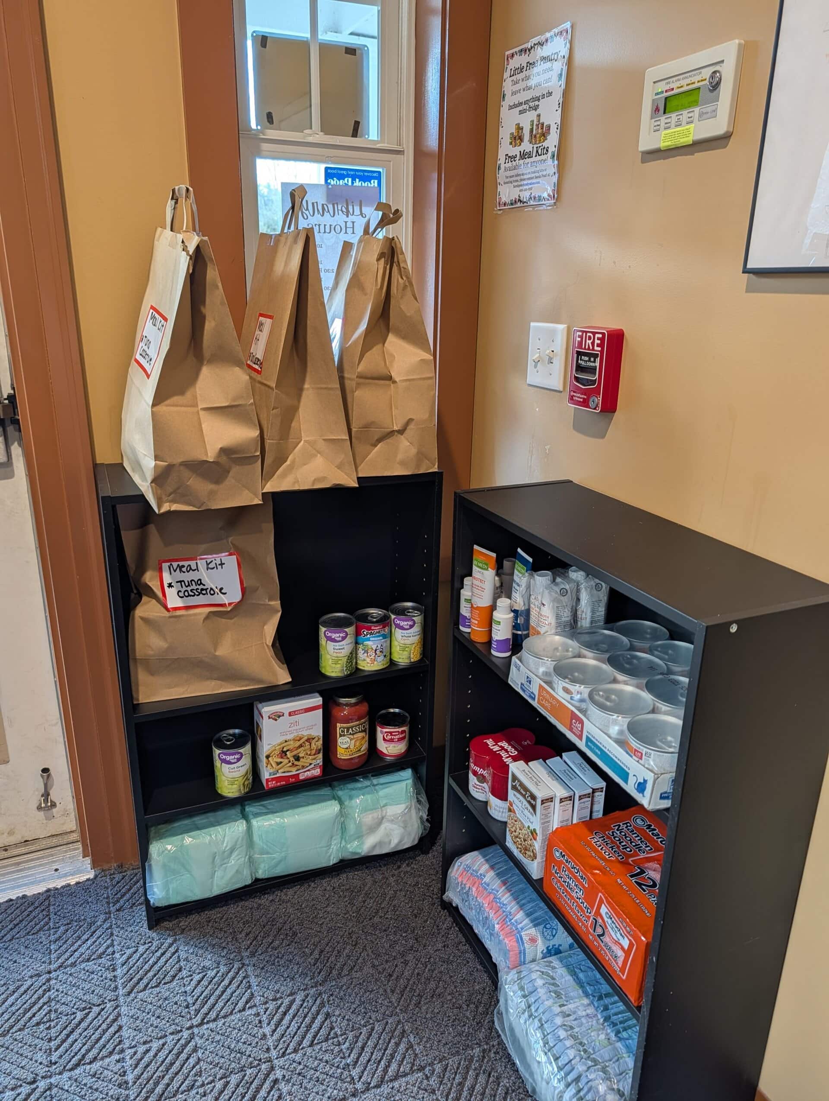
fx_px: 764
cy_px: 550
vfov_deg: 71.5
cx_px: 414
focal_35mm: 24
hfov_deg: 56.9
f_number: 1.68
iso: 42
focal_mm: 6.9
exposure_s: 1/24
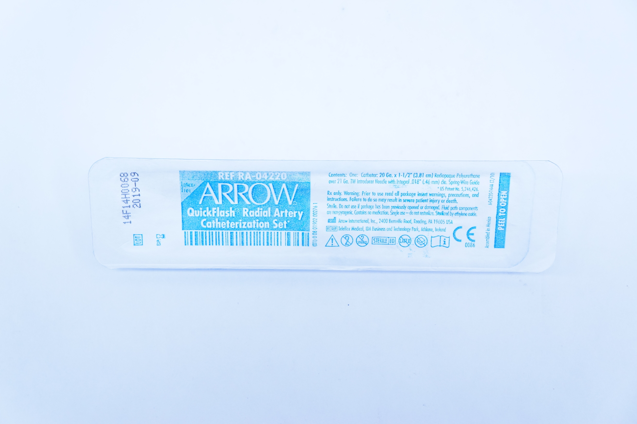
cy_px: 212
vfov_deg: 28.0
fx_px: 848
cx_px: 318
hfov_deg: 41.2
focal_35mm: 48
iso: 800
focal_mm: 32
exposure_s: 1/160
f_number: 5.6
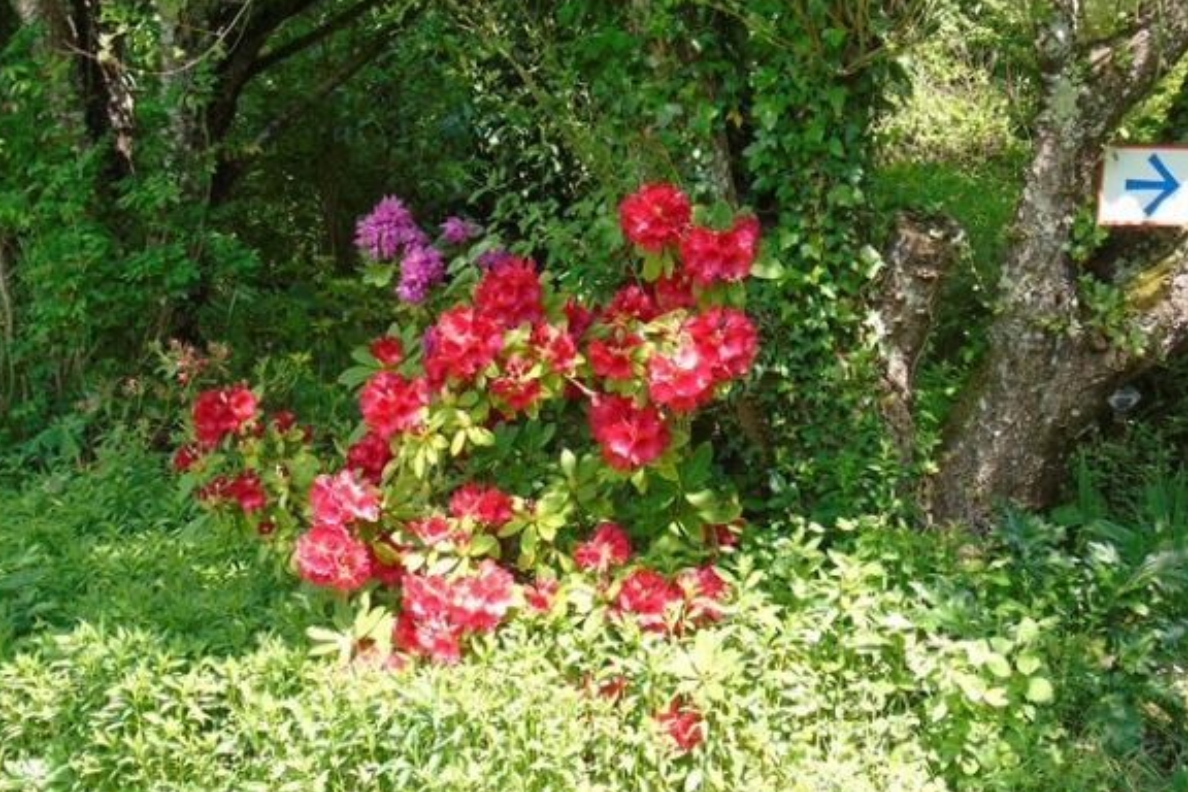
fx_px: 2838
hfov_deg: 23.6
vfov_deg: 15.9
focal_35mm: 86
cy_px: 425
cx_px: 629
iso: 80
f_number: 4.5
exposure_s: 1/80
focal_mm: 11
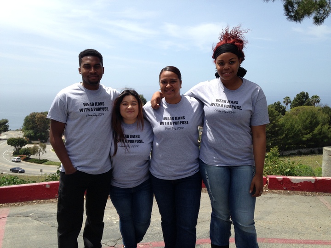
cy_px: 124
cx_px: 166
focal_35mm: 33
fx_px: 316
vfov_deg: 42.9
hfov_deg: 55.4
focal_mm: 4.12
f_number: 2.4
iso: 50
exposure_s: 1/1391
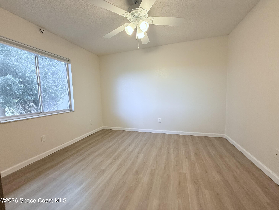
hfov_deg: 102.1
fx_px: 113
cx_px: 140
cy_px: 105
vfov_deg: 85.7
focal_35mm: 14
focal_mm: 2.22
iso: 200
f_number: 2.2
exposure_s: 1/120
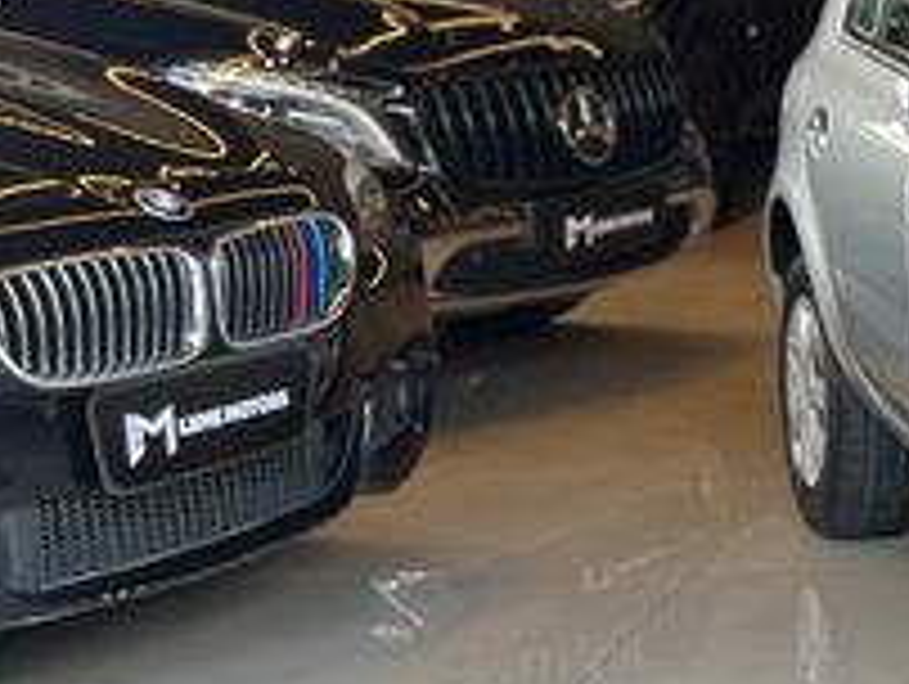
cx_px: 1458
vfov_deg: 14.2
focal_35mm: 104
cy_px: 270
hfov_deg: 16.7
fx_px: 2734
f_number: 1.5
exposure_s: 1/148
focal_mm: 5.7
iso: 32
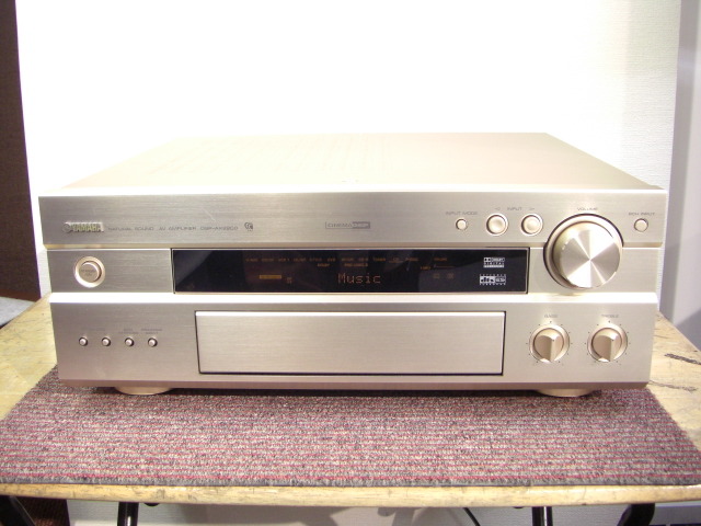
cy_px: 263
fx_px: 770
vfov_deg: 37.7
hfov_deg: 49.0
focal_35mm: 38
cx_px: 350
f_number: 3.4
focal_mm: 6.3
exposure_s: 1/13
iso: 200
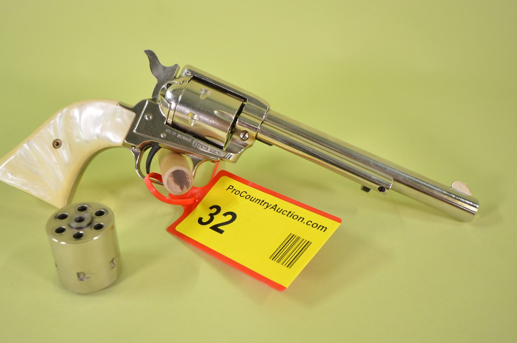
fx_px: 559
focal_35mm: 39
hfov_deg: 49.6
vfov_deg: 34.1
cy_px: 179
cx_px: 238
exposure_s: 1/40
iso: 160
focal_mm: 24
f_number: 5
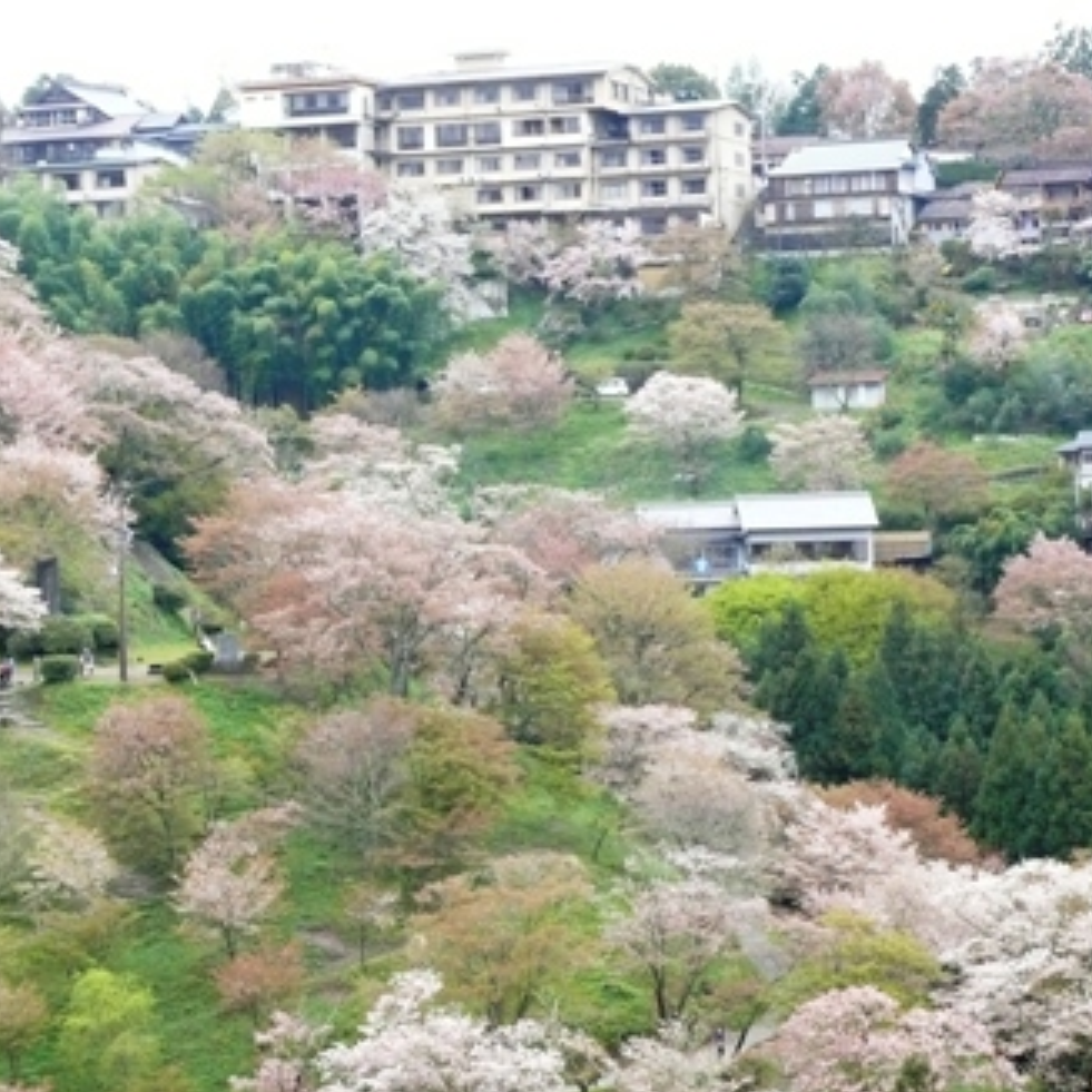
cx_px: 384
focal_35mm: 114
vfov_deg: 15.3
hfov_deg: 15.3
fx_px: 4069
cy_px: 558
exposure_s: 1/60
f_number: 11
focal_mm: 18.8
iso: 400
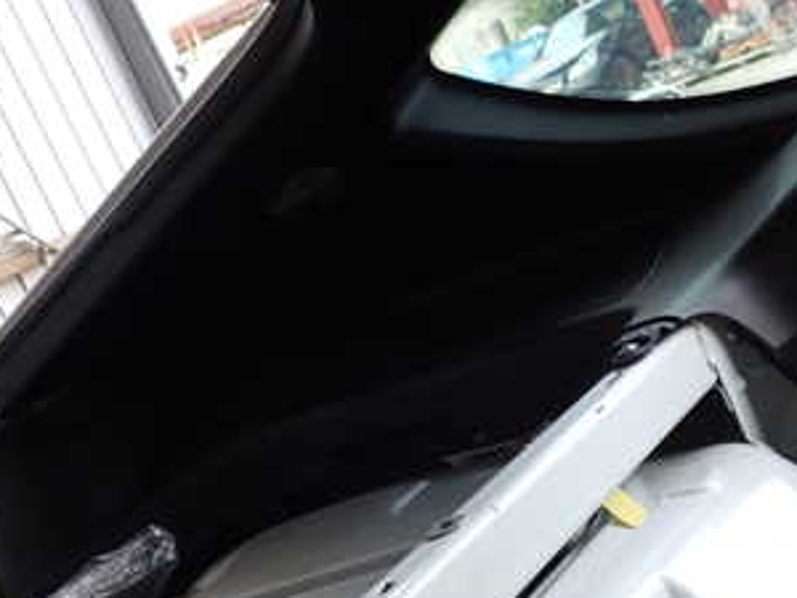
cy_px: 298
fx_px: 1381
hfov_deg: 31.7
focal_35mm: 60
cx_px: 590
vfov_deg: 24.4
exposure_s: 1/100
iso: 100
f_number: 2.3
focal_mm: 5.4
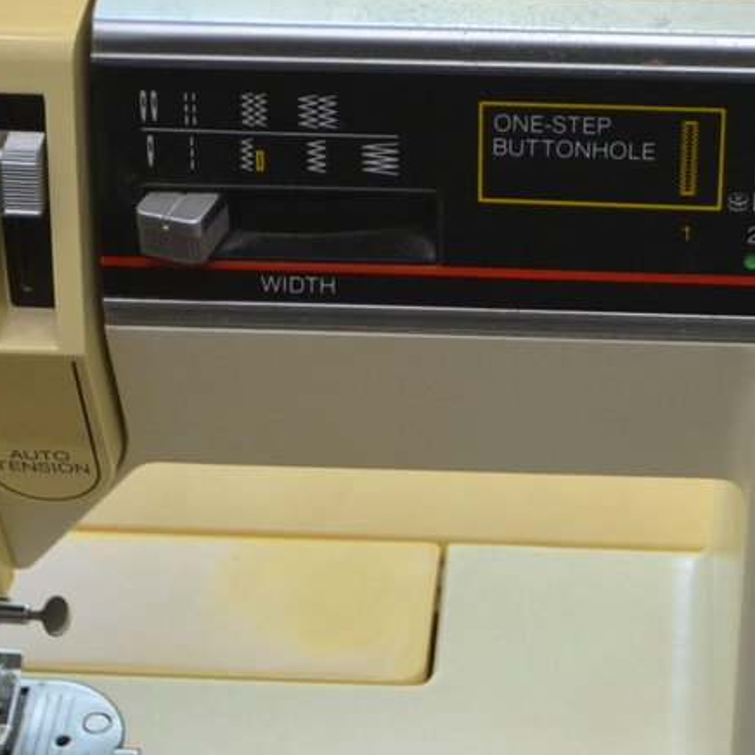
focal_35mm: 100
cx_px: 494
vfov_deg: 17.4
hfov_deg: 17.4
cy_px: 477
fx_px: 2468
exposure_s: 1/60
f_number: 4.5
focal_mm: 20
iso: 400
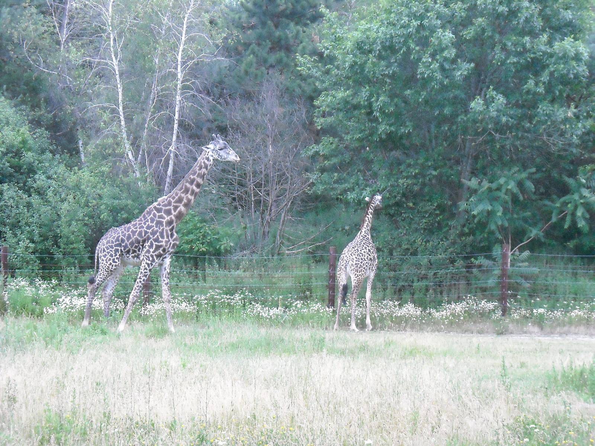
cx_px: 298
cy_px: 223
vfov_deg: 14.1
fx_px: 1805
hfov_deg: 18.7
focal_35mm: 105
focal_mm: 17.1
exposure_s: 1/209
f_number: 4.7
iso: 800
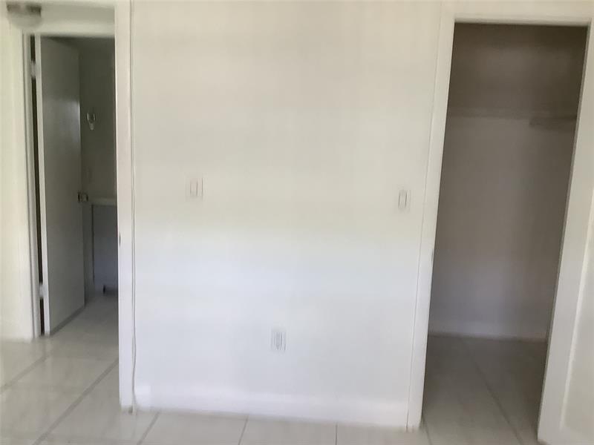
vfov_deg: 45.4
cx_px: 297
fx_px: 532
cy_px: 222
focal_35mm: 31
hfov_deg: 58.4
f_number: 2.4
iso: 125
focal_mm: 3.3
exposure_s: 1/60
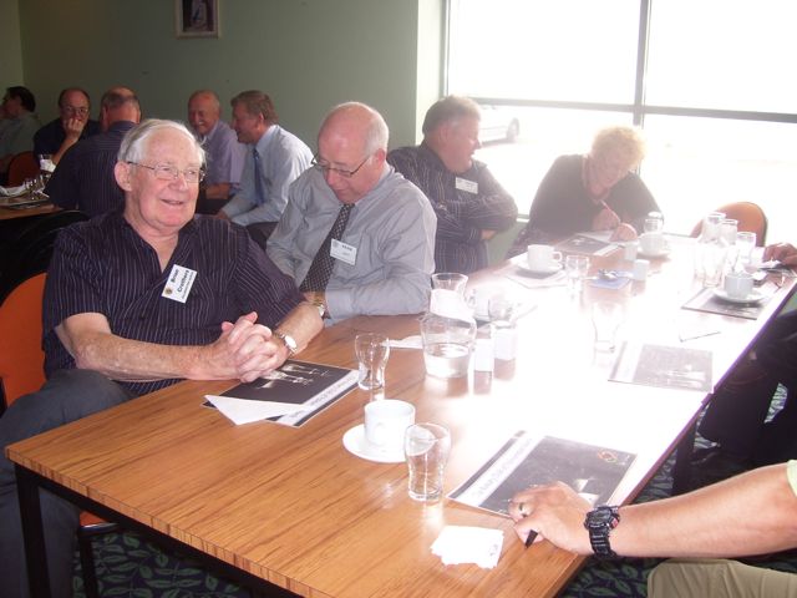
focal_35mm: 36
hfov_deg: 51.4
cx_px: 398
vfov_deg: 39.7
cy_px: 299
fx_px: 829
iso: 80
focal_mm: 6
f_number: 2.7
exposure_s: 1/60
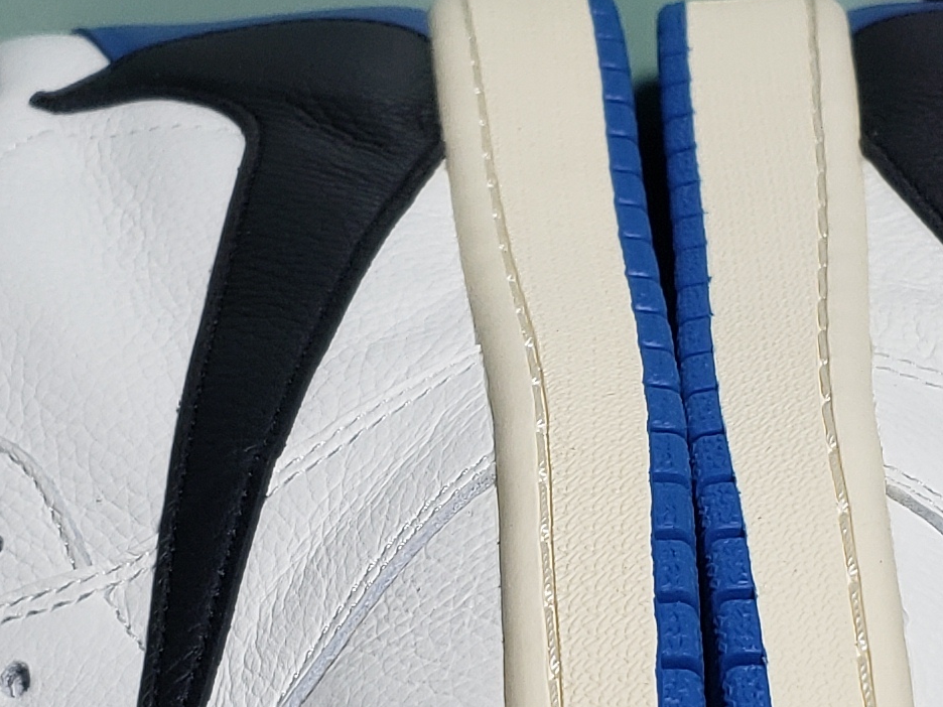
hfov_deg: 17.6
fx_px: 3051
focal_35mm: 112
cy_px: 629
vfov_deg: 13.1
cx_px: 558
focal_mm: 4.3
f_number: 1.5
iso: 50
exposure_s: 1/583
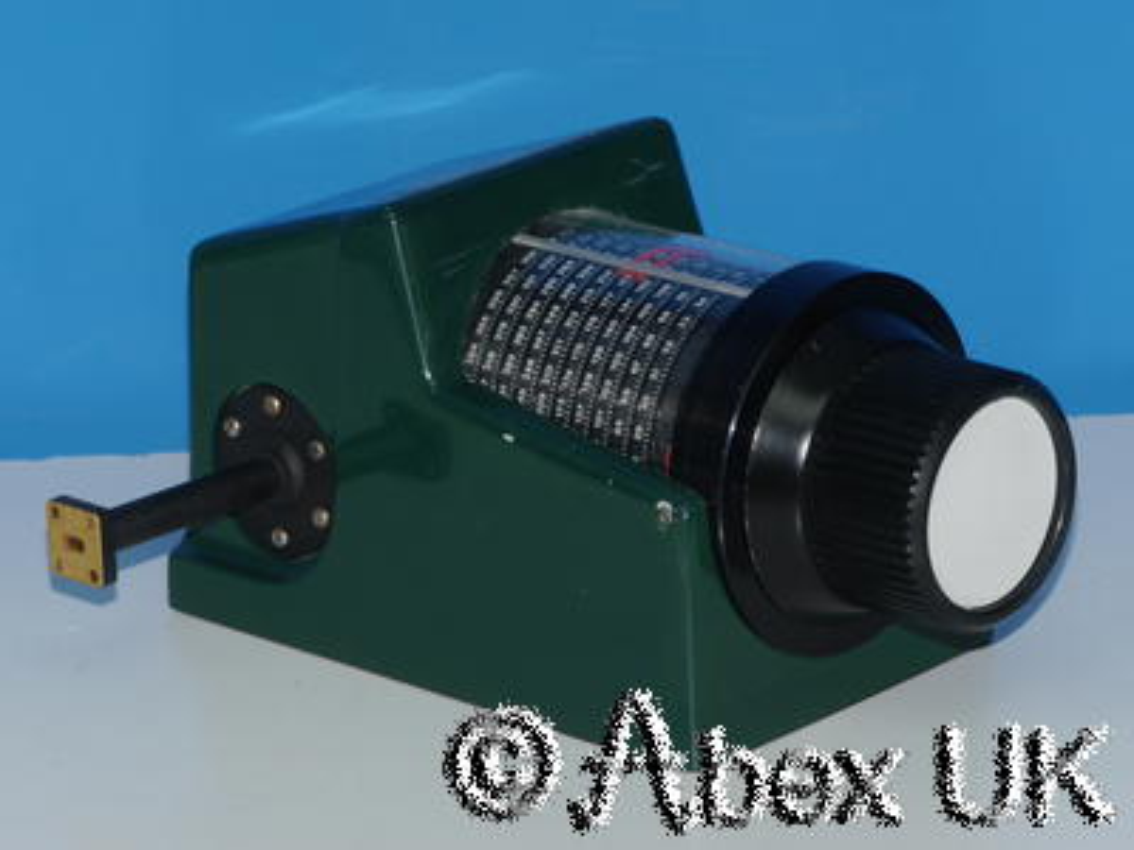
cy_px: 425
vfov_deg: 8.8
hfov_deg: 11.8
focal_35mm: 168
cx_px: 567
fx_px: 5504
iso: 400
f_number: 11
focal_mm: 84
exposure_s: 1/60
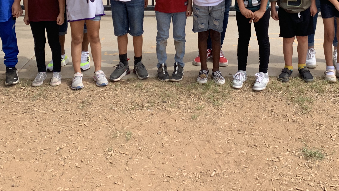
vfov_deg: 22.3
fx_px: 449
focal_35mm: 50
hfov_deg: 40.9
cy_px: -33
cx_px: 219
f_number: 1.8
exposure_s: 1/1111
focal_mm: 4.25
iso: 25
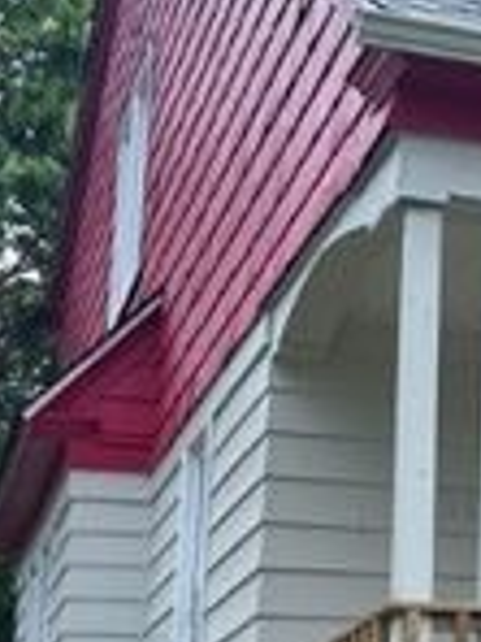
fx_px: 2168
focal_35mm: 117
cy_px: 423
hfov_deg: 11.4
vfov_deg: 16.8
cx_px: 979
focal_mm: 5.1
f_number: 1.6
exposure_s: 1/1695
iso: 50
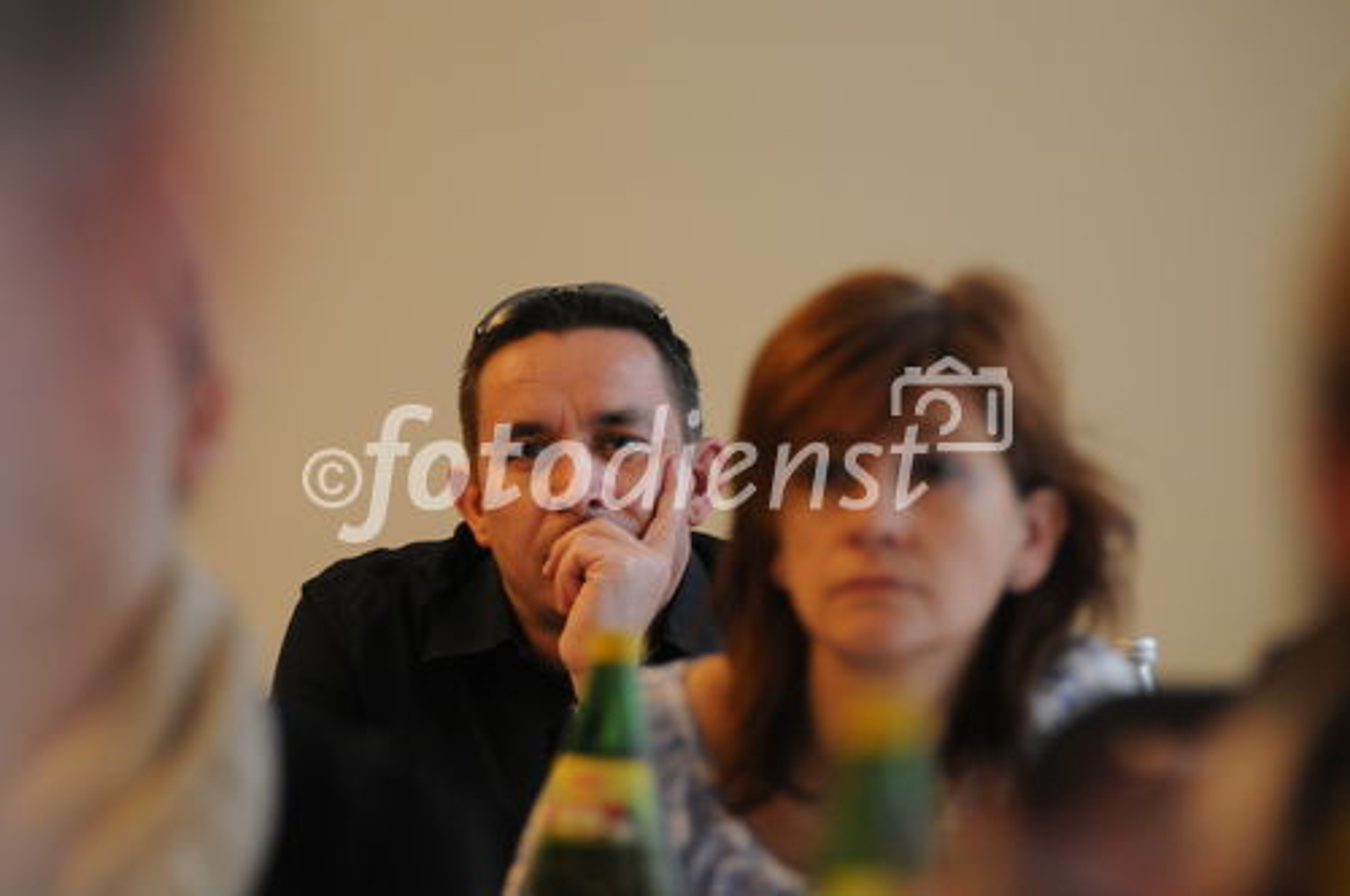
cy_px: 448
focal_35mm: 202
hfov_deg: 10.2
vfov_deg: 6.8
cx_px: 675
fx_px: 7584
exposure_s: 1/125
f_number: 2.8
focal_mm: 135
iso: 1000
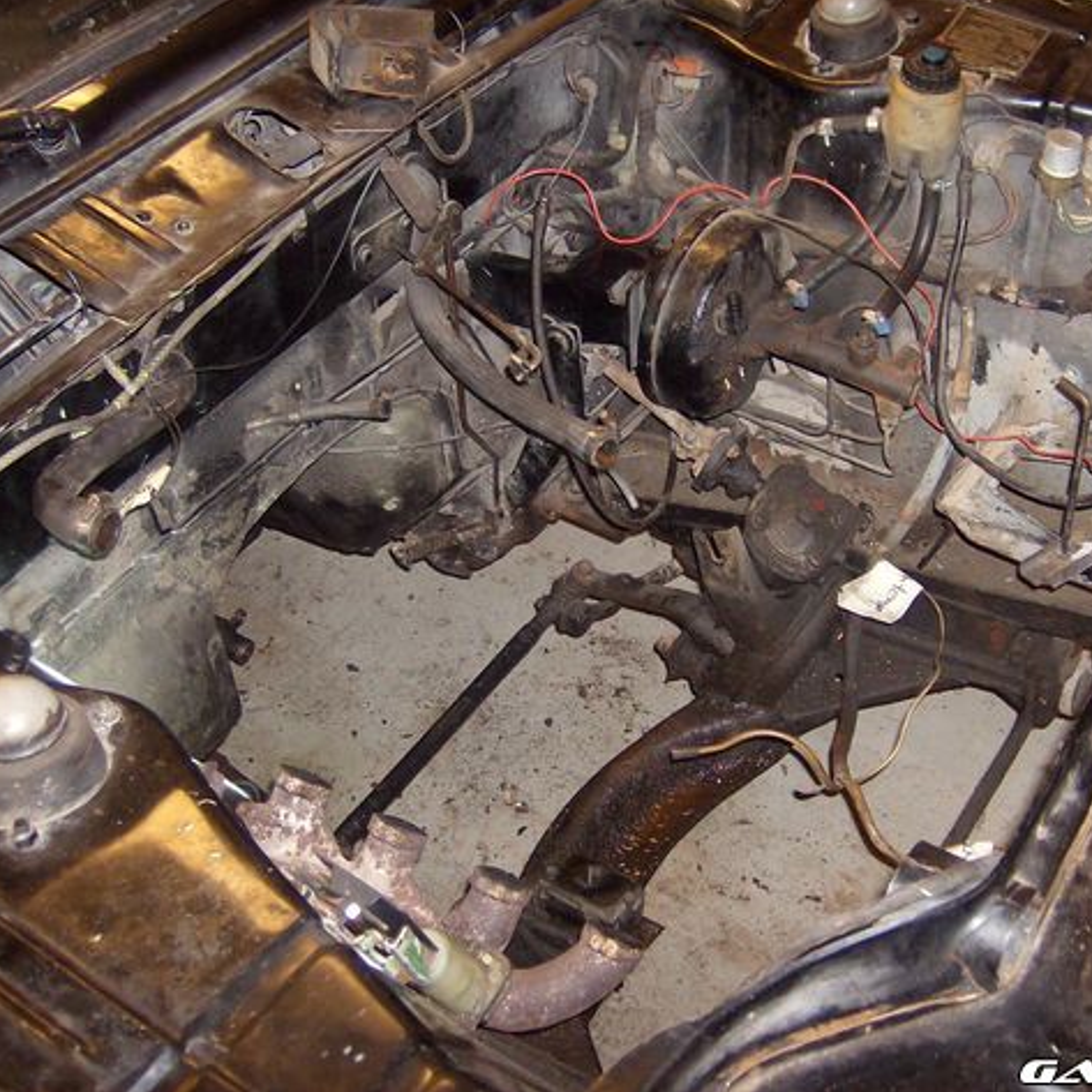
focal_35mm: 43
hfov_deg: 38.9
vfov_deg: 39.2
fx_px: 1535
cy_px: 544
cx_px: 676
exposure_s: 1/60
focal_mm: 6
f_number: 2.8
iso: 200
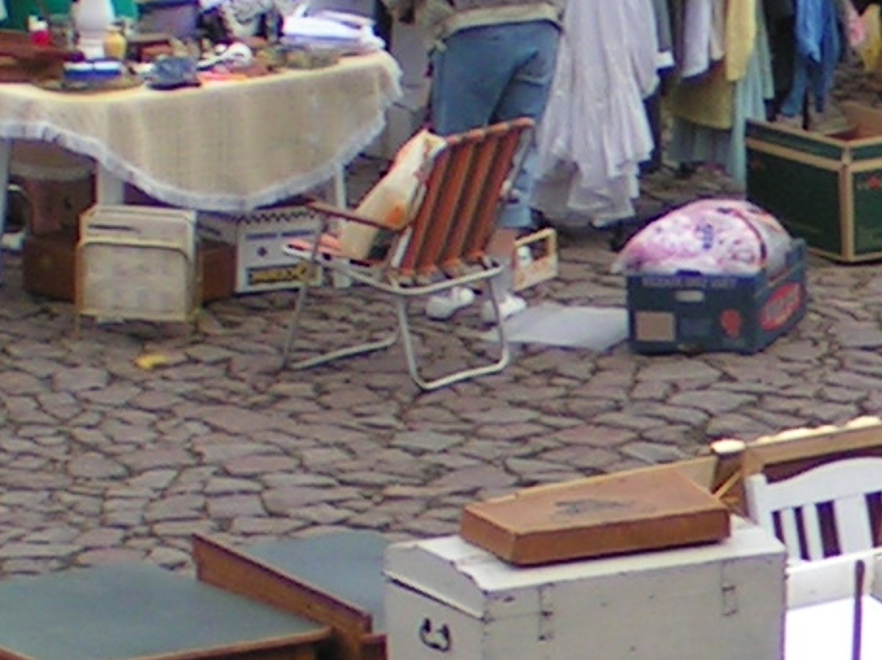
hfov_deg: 4.8
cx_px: 1793
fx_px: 10365
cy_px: 291
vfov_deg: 3.7
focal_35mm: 407
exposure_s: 1/250
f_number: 3.2
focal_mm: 13.9
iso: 50
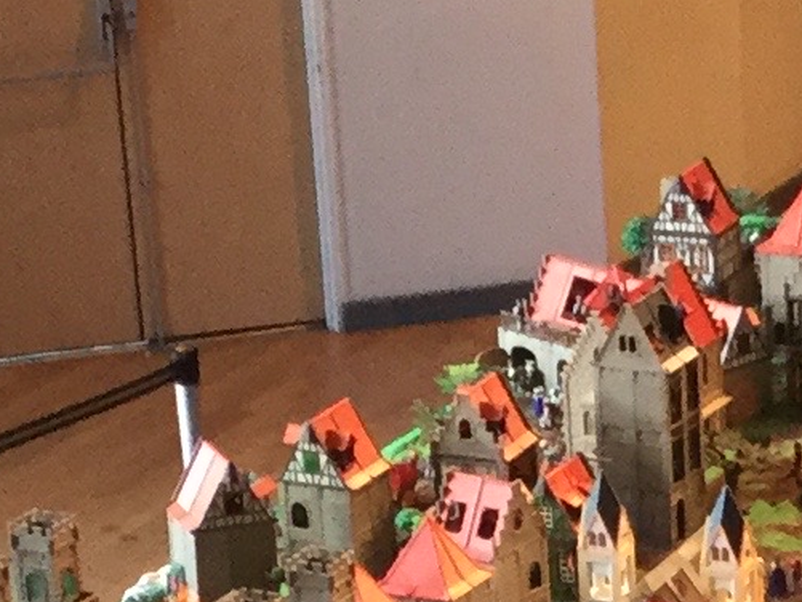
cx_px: 802
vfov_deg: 7.0
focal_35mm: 202
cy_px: 1332
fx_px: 4681
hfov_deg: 9.7
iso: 100
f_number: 2.4
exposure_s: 1/33
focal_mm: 3.3
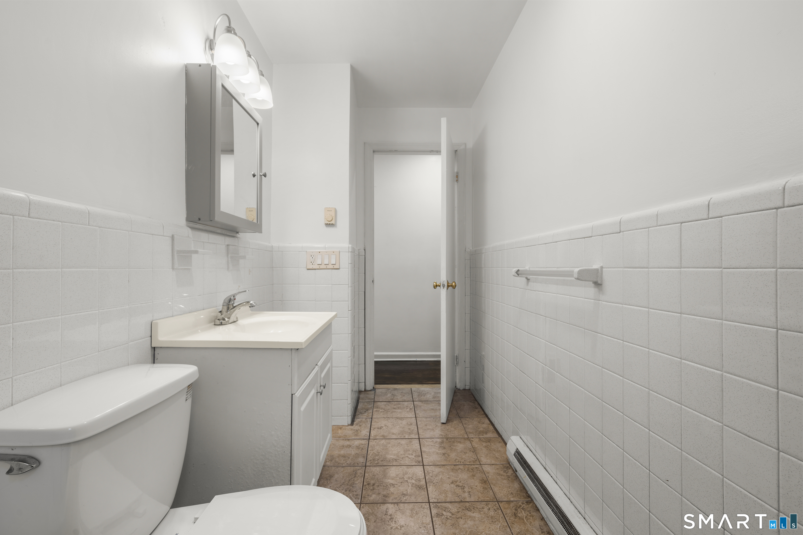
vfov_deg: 73.7
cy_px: 268
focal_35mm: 16
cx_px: 402
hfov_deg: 96.7
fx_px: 357
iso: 200
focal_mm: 16
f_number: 9
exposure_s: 1/1.67
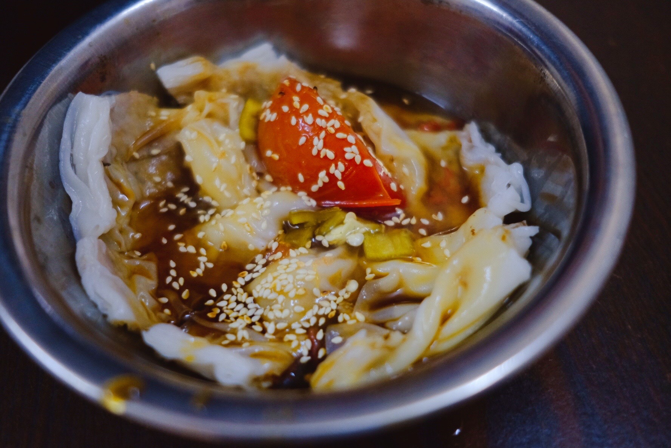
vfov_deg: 37.9
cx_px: 336
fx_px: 652
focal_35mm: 35
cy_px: 224
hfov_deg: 54.4
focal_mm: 23
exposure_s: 1/180
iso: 2500
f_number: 2.2
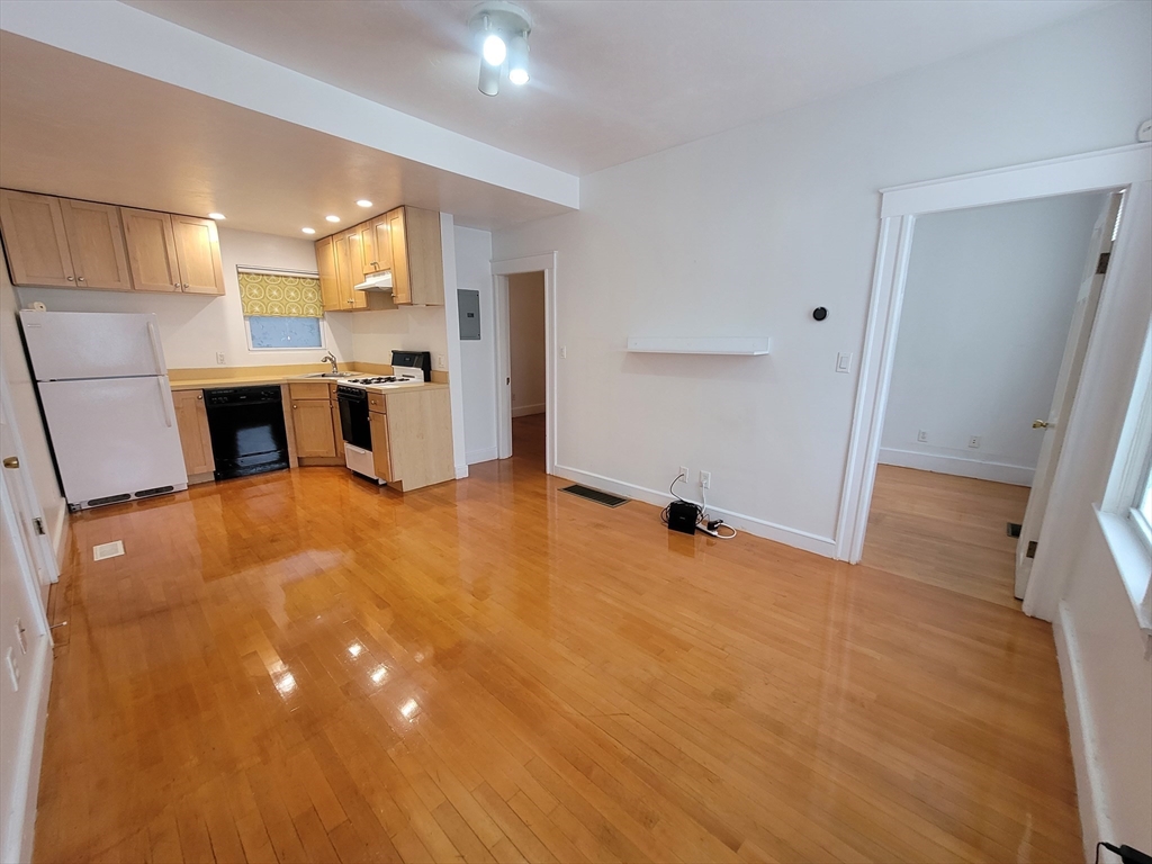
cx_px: 576
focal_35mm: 13
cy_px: 432
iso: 200
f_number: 2.2
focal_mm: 2.2
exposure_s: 1/60
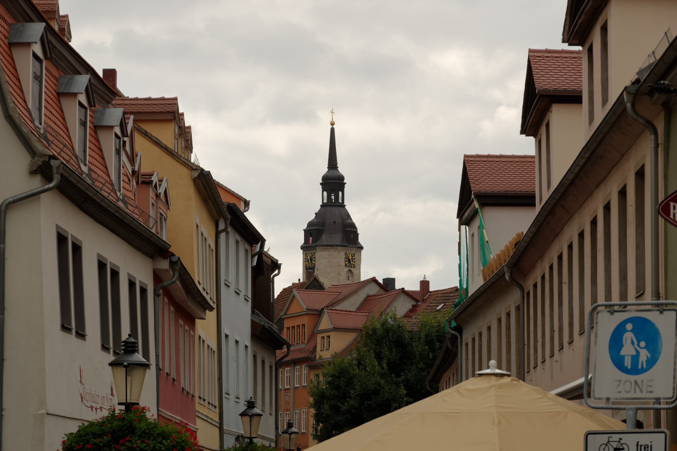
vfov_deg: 11.7
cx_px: 338
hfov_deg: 17.5
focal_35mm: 117
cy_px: 226
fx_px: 2200
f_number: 10
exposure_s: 1/200
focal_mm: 78
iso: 200
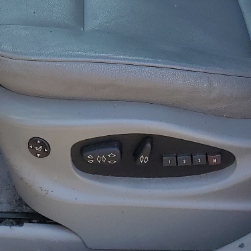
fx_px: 804
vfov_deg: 16.1
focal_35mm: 98
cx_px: 58
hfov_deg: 17.6
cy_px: -141
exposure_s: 1/667
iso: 50
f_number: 1.5
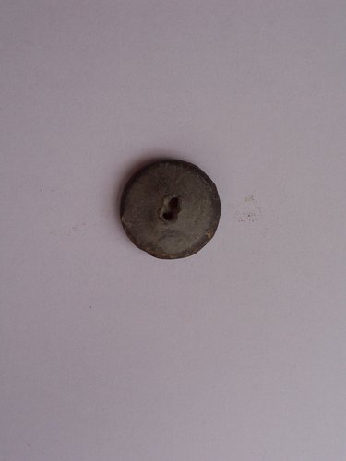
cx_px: 173
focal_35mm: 66
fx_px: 880
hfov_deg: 22.3
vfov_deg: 29.4
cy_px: 230
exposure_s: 1/60
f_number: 4
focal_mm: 10.8
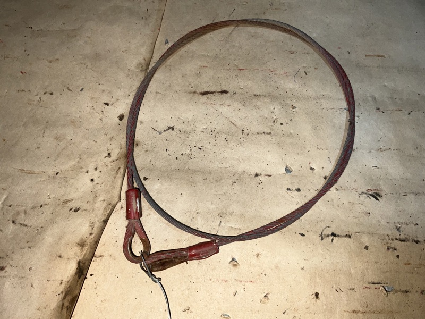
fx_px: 356
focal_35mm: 29
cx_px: 212
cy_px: 160
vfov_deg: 48.2
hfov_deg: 61.7
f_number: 1.8
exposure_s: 1/134
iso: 16
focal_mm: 3
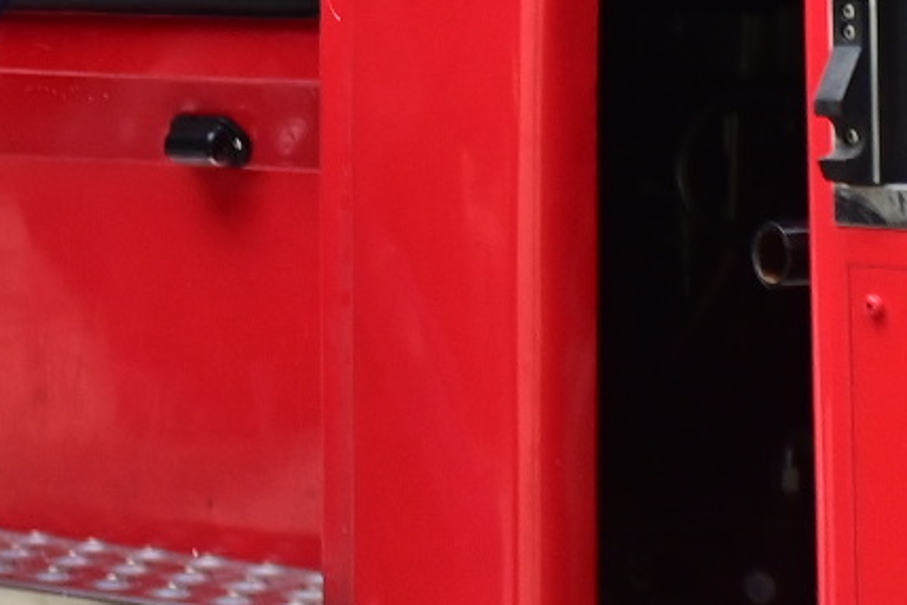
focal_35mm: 307
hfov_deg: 6.6
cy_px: -518
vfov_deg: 4.4
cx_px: -520
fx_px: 7734
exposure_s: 1/200
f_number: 4.5
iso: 320
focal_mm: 45
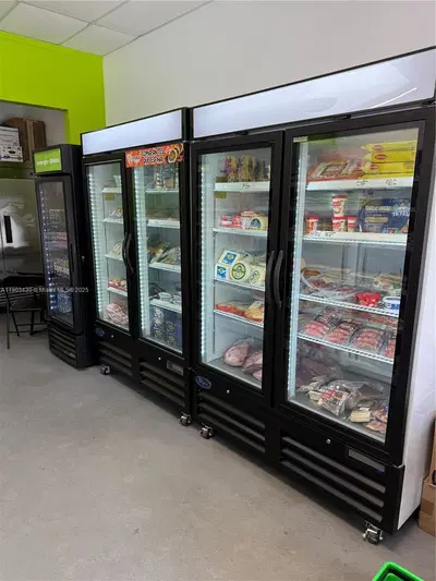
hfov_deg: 56.8
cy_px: 290
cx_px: 218
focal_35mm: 24
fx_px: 403
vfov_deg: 71.6
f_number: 1.78
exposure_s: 1/120
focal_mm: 6.76
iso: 125
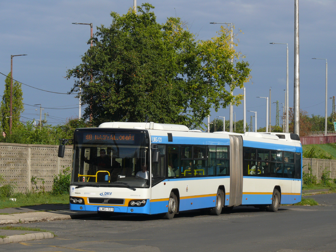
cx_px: 168
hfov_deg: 13.8
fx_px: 1388
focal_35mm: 143
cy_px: 126
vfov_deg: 10.4
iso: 100
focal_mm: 30.2
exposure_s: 1/400
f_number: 7.1
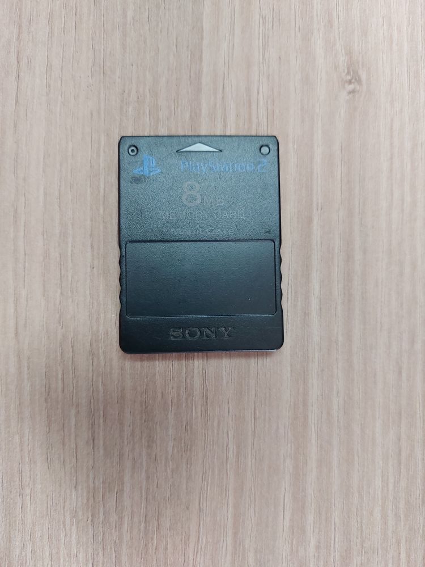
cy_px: 284
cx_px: 212
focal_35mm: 24
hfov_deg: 56.8
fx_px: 393
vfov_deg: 71.6
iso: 250
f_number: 1.8
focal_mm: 5.23
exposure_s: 1/100
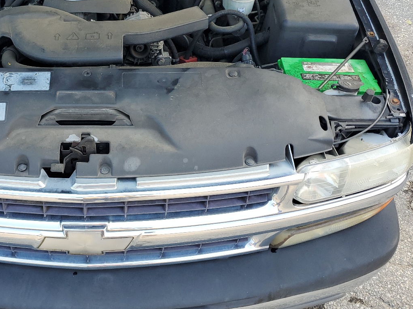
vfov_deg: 35.1
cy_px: 150
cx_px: 103
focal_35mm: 41
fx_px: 489
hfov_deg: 44.3
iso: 50
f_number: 1.5
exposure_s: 1/323
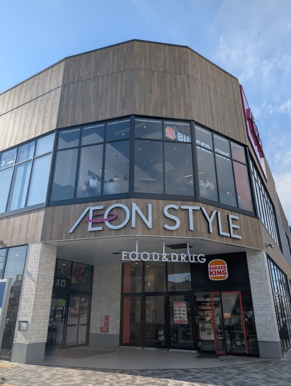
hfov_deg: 55.0
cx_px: 145
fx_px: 279
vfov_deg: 69.3
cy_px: 196
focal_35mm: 25
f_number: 1.68
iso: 20
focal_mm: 6.9
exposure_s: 1/980
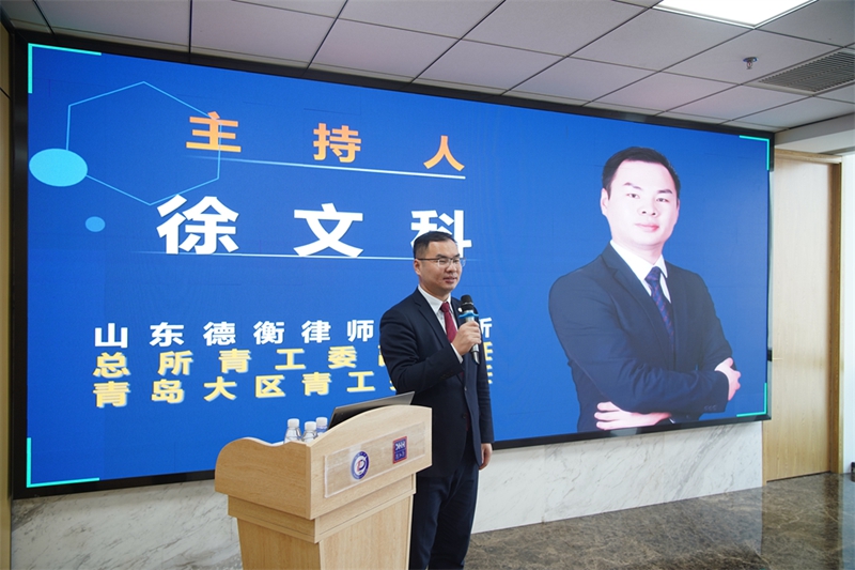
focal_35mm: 24
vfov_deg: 53.1
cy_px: 285
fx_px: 570
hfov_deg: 73.8
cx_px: 428
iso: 250
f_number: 4
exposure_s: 1/30
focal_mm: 24
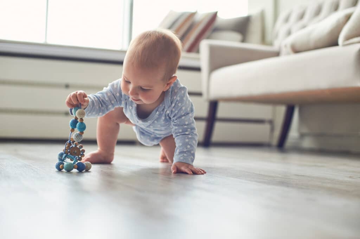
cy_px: 120
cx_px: 180
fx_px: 500
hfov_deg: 39.6
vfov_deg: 26.9
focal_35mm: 50
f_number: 2.8
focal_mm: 50
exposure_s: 1/640
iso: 500
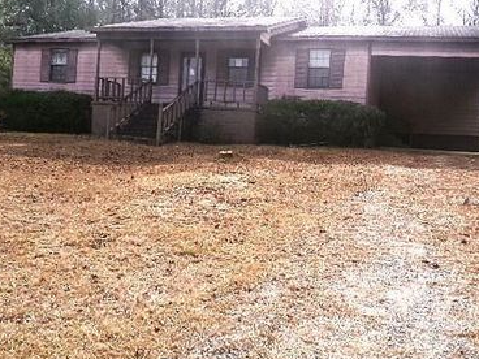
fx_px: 526
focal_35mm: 38
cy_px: 161
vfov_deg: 37.7
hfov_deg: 48.9
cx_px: 269
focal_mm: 5
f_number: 3.8
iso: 100
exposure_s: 1/640
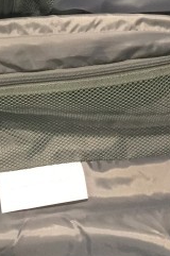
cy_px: -27
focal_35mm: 94
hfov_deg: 14.5
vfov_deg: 20.7
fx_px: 668
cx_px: 86
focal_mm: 4.15
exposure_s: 1/30
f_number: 2.2
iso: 200
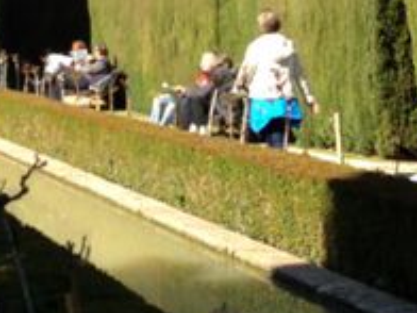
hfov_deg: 16.9
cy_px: -38
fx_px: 1301
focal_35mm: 108
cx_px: -166
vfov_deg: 13.4
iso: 50
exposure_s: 1/616
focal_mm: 4.13
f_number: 2.4
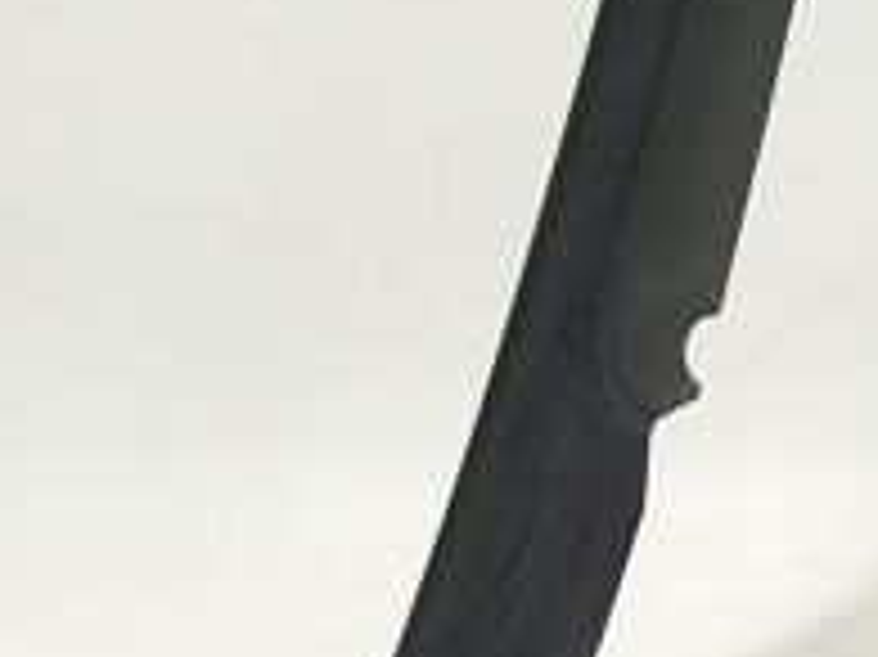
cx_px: 2548
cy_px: -238
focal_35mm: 166
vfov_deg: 8.8
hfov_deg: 9.5
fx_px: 4208
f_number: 1.79
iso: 149
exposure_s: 1/100
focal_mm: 4.71
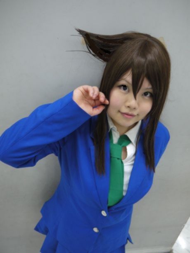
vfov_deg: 54.0
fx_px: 249
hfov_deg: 41.8
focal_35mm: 34
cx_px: 95
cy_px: 126
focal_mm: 17
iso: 400
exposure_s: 1/30
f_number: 3.9
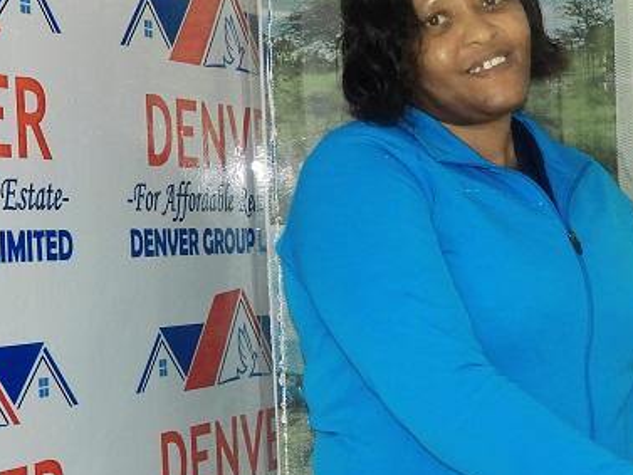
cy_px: 317
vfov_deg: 13.4
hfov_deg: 16.8
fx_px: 2012
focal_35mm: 110
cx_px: 829
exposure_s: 1/30
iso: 180
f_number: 3.8
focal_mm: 7.2
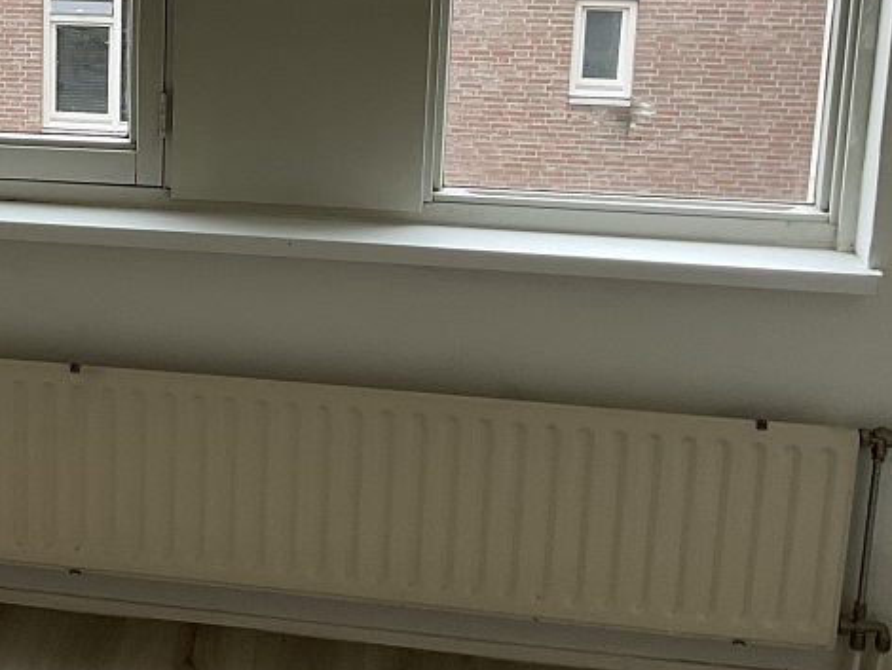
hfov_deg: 25.0
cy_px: 144
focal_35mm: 74
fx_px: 1908
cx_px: -2
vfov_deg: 19.7
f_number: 1.8
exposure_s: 1/50
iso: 40
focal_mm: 3
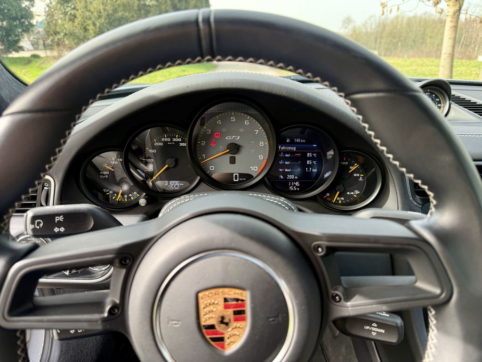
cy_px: 181
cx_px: 241
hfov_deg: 71.6
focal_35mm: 24
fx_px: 334
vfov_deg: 56.8
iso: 100
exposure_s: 1/308
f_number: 1.78
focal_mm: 6.76
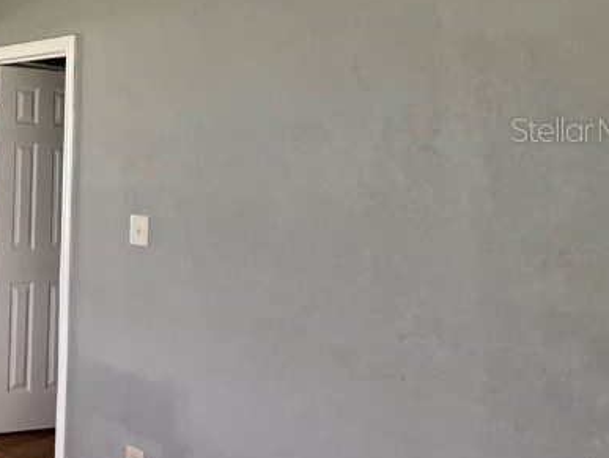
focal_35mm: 37
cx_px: -146
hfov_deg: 36.6
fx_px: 652
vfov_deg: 38.0
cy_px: 129
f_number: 2.2
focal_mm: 2.22
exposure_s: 1/60
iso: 500
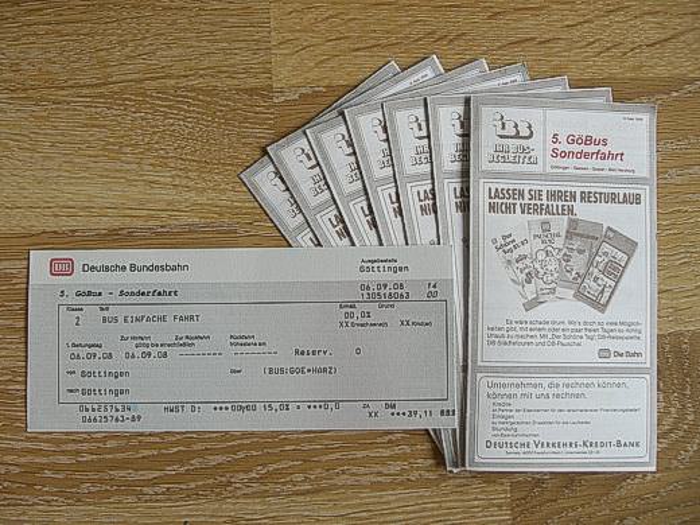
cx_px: 350
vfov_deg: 37.7
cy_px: 262
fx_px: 768
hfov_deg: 49.0
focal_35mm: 38
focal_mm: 6.3
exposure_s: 1/60
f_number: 3.1
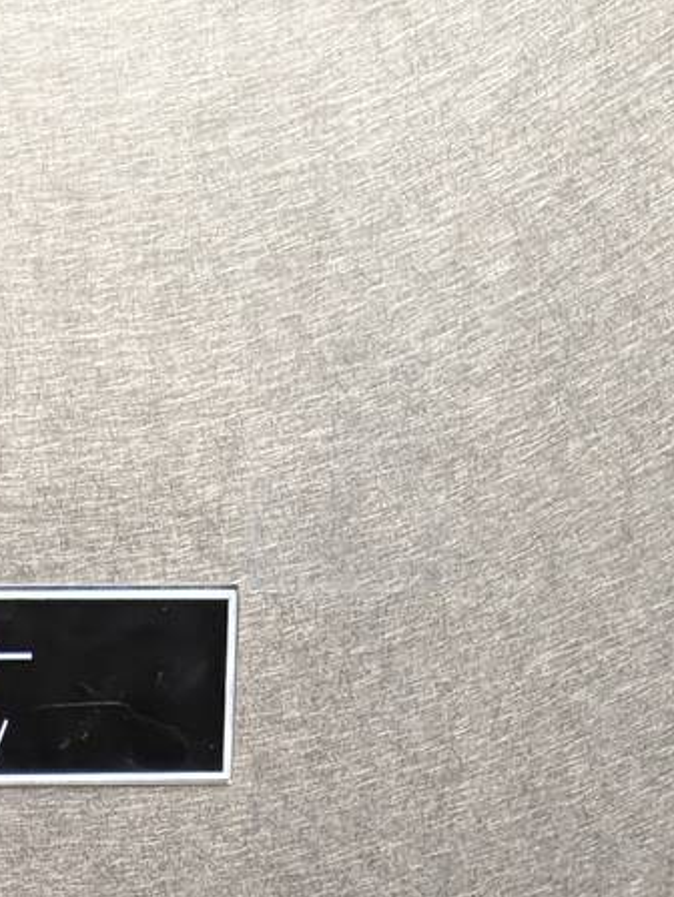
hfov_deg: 16.7
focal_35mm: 86
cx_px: -71
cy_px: 1475
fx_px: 2229
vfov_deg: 18.9
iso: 1856
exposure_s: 1/120
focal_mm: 6.9
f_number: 1.68
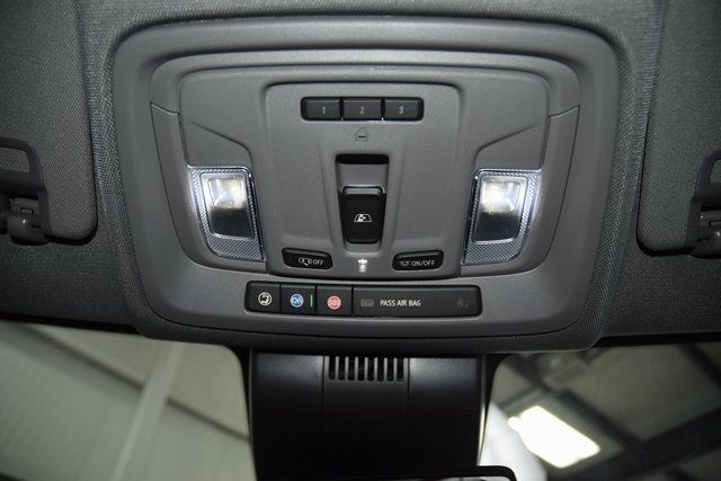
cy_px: 240
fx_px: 541
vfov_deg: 48.0
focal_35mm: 27
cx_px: 360
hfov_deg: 67.4
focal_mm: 18
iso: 320
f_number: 3.5
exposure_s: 1/60
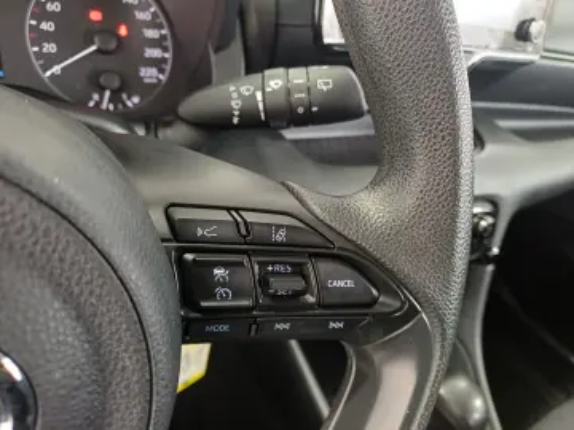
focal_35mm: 25
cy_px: 215
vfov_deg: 54.9
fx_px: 415
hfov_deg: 69.4
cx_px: 287
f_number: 1.8
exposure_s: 1/40
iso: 320
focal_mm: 4.65
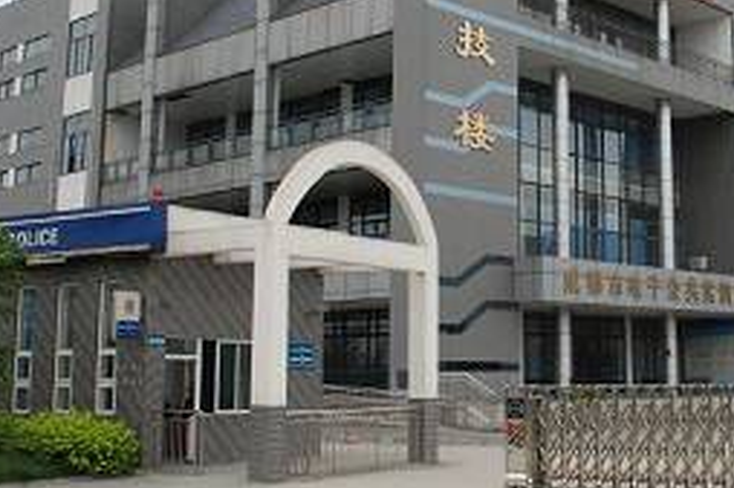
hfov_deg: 33.2
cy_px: 146
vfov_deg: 22.8
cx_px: 561
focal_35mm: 59
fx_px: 1202
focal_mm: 20
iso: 800
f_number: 9
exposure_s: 1/320
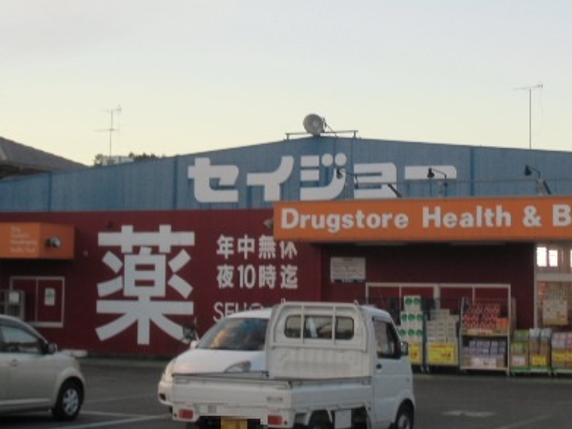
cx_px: 386
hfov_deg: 25.2
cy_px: 201
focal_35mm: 77
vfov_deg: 19.1
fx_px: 1272
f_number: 4.2
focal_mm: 8.29
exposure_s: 1/80
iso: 64
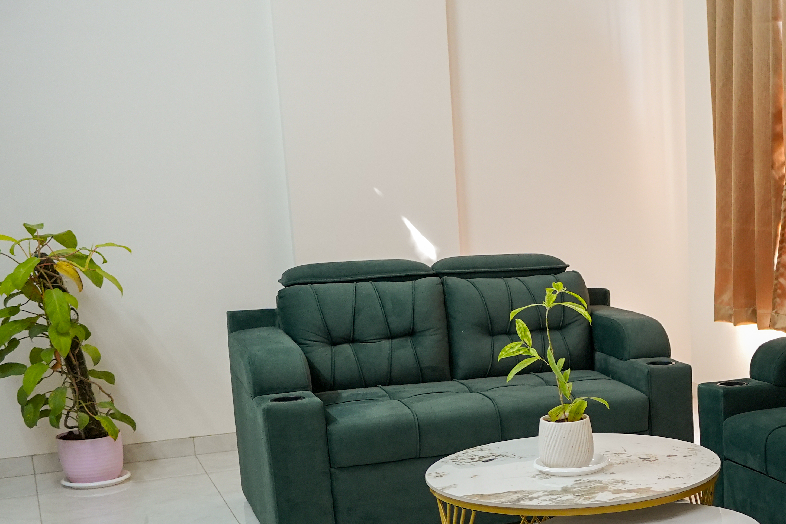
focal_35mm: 58
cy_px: 456
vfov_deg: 22.9
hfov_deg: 30.5
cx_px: 887
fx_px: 1266
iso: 1000
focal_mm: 24
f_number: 2.8
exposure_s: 1/100
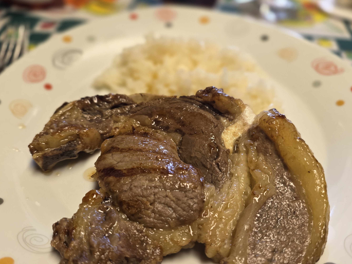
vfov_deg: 45.4
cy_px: 142
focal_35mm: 31
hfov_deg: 58.4
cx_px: 175
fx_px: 315
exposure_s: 1/100
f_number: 1.7
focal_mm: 6.3
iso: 125
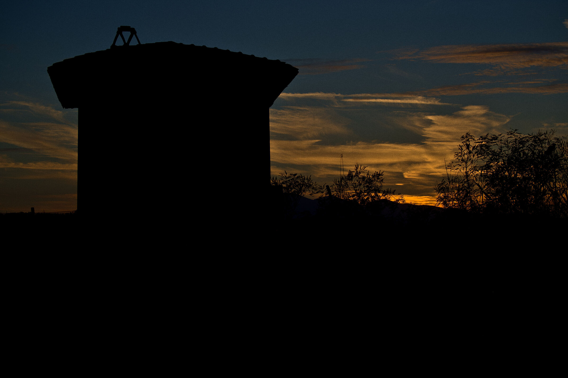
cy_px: 189
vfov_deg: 18.2
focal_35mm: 75
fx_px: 1183
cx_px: 284
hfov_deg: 27.0
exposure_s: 1/1000
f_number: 8
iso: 200
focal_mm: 50
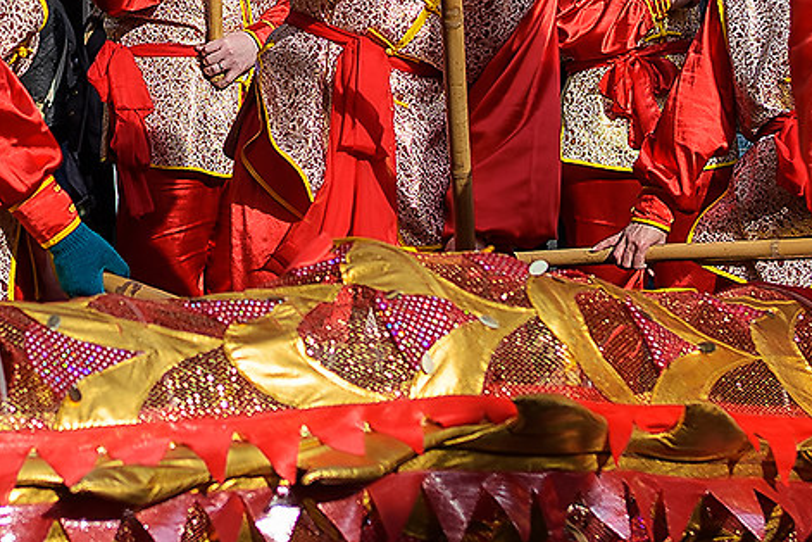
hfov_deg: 19.7
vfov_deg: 13.1
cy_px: -91
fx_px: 2300
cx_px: 119
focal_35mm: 102
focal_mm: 20
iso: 64
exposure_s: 1/1250
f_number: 2.5
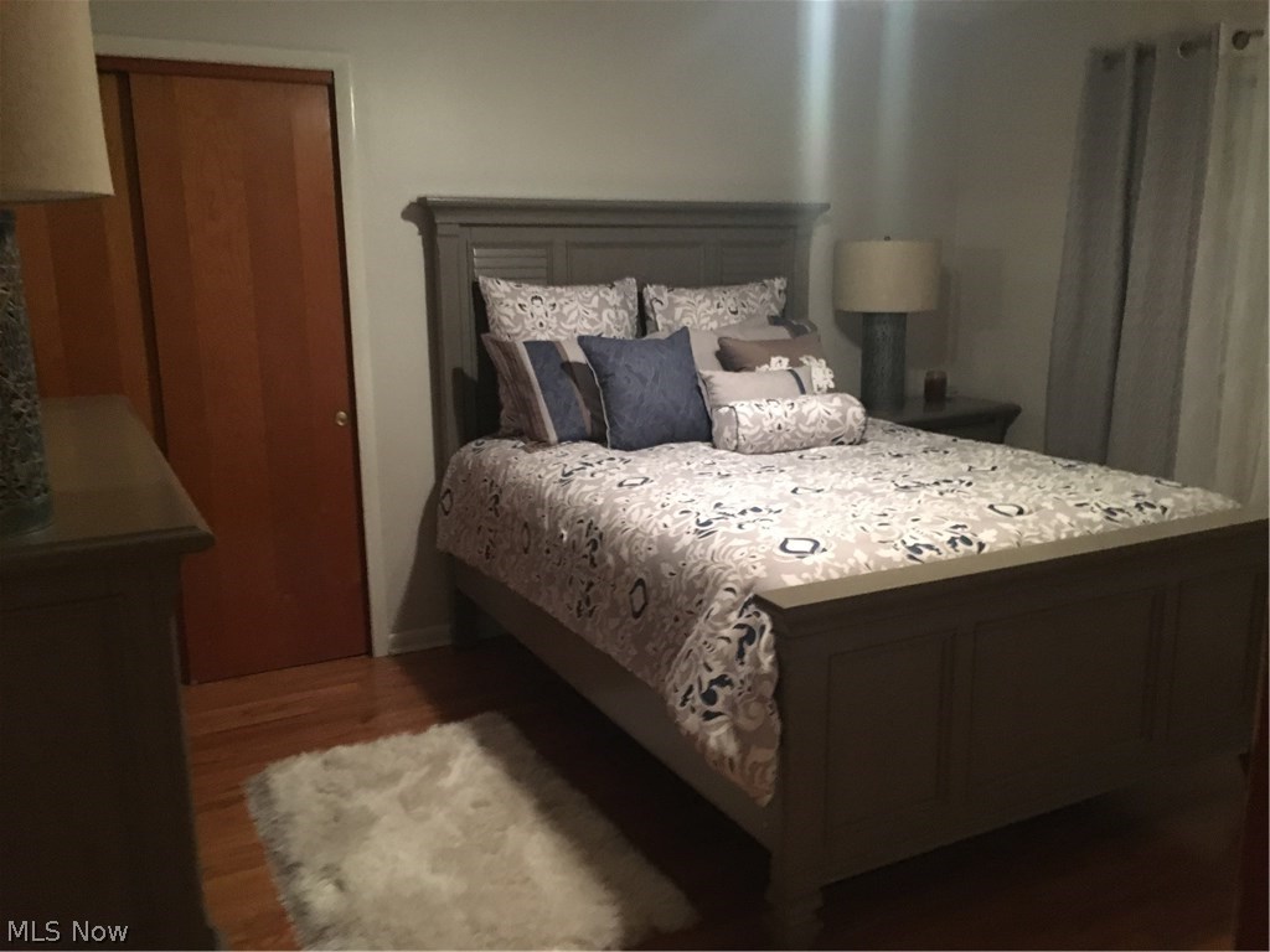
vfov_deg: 48.2
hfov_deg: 61.7
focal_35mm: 29
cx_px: 635
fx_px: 1064
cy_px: 476
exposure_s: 1/15
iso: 250
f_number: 2.2
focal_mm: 4.15
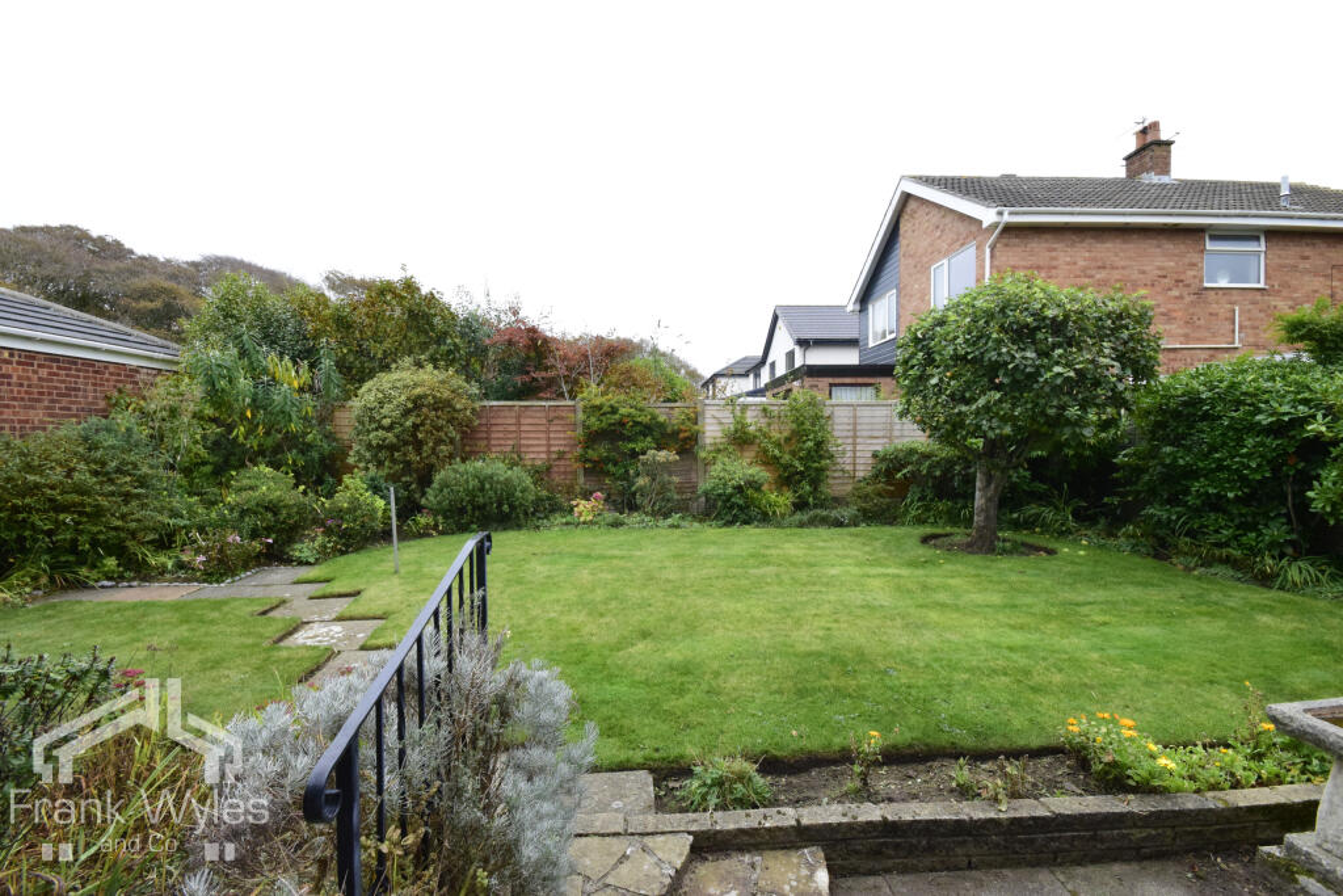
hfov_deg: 100.4
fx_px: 560
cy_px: 448
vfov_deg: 77.3
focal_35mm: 15
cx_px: 672
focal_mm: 10
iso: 2500
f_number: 14
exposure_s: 1/160
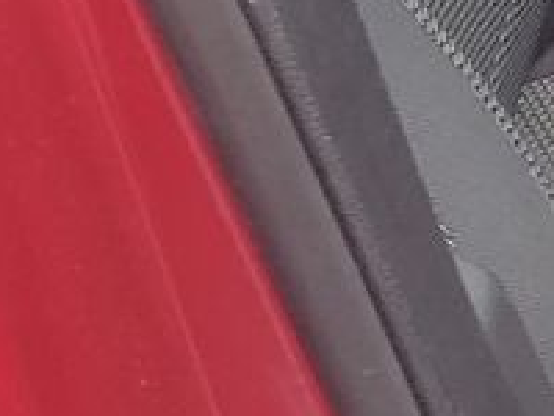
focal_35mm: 192
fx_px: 3073
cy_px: -352
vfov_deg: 7.5
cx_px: 1183
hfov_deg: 9.5
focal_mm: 6.7
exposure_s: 1/59
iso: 187
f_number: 1.8
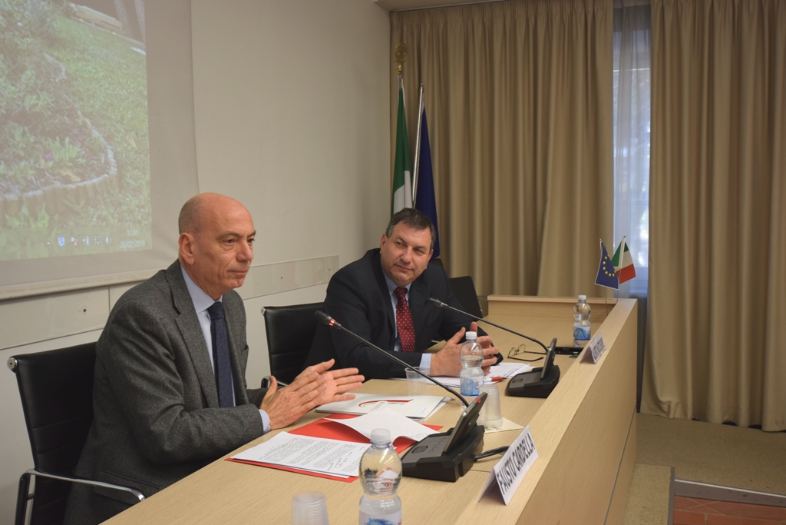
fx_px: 786
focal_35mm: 36
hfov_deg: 53.1
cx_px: 393
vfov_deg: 36.9
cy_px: 262
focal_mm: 24
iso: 400
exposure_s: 1/80
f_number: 4.5
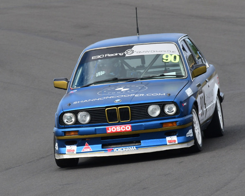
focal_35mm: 825
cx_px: 84
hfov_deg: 2.3
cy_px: 85
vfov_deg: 1.9
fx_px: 5981
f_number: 10
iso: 640
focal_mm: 380
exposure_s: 1/640
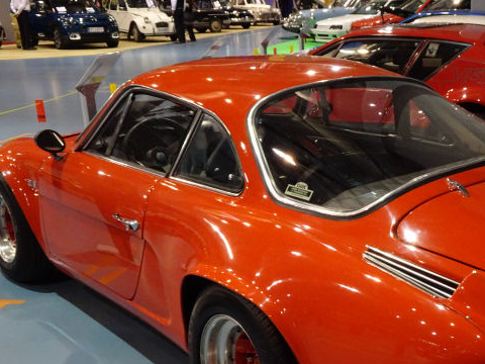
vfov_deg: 29.0
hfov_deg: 37.1
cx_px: 375
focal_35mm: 50
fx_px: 701
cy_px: 233
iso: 640
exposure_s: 1/30
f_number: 4
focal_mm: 5.09
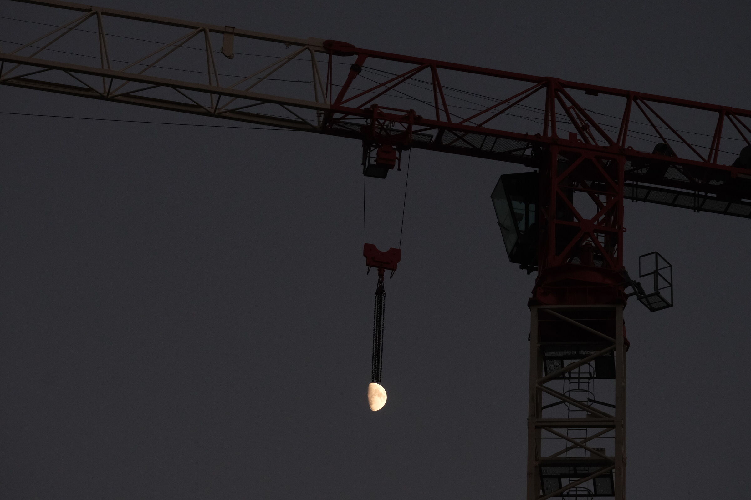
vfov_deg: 9.6
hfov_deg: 14.3
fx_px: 2983
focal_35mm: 143
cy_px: 250
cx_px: 376
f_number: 8
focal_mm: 95.4
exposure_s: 1/400
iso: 3200
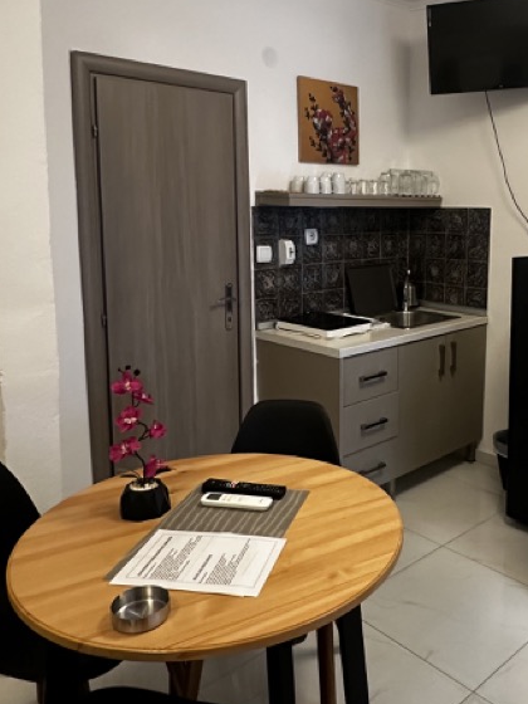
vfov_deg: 56.5
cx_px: 380
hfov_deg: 43.1
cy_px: 288
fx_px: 651
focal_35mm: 32
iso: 320
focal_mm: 2.22
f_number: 2.2
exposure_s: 1/63
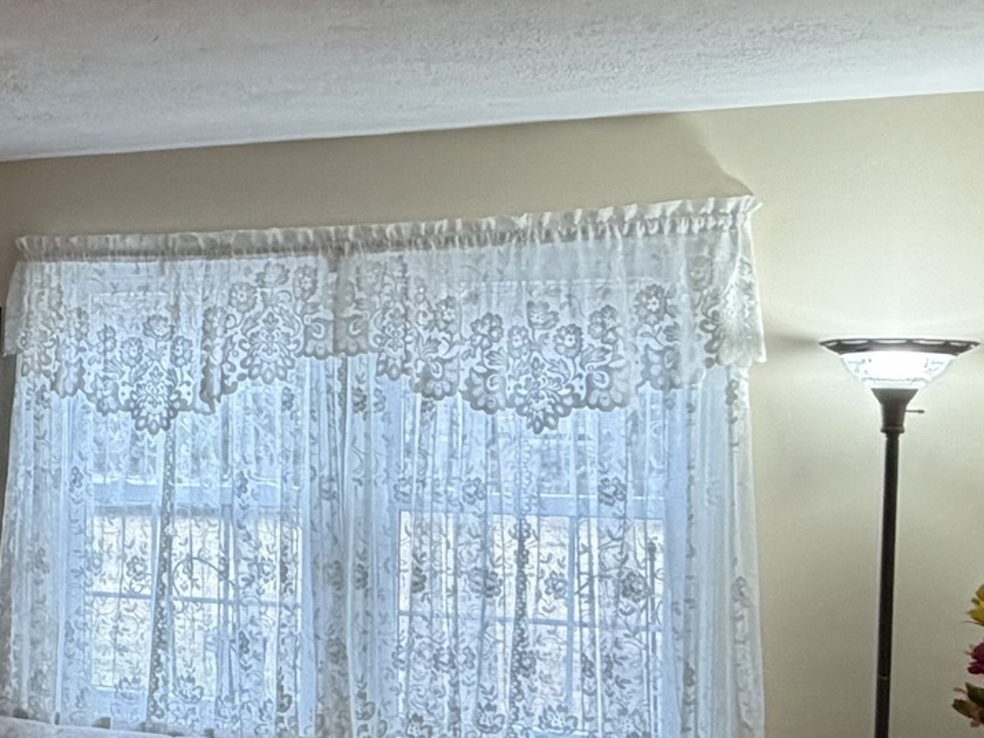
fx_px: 1706
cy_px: 447
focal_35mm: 60
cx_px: -213
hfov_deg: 27.9
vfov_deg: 24.4
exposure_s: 1/60
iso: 200
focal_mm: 2.22
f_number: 2.2
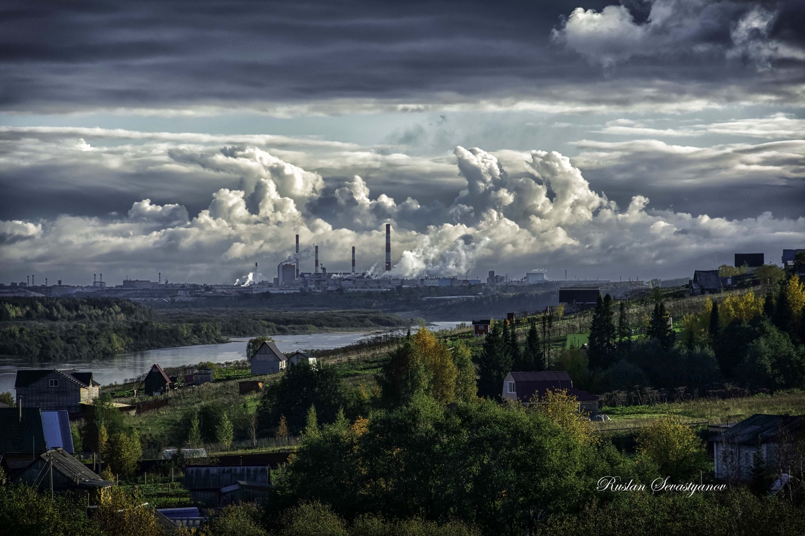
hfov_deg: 13.0
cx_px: 401
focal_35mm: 159
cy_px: 269
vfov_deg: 8.7
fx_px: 3544
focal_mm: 105
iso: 100
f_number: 5.6
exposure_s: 1/640
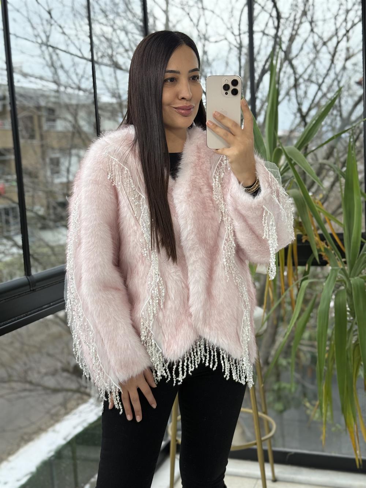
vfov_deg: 39.7
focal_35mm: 48
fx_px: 677
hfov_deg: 30.3
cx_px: 183
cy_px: 244
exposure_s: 1/149
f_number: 1.78
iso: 80
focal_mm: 6.76
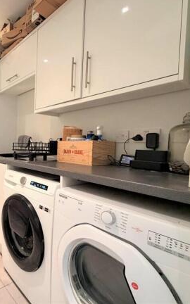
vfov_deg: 85.1
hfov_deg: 53.0
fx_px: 166
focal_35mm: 20
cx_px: 22
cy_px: 151
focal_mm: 2.22
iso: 640
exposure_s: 1/50
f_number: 2.2
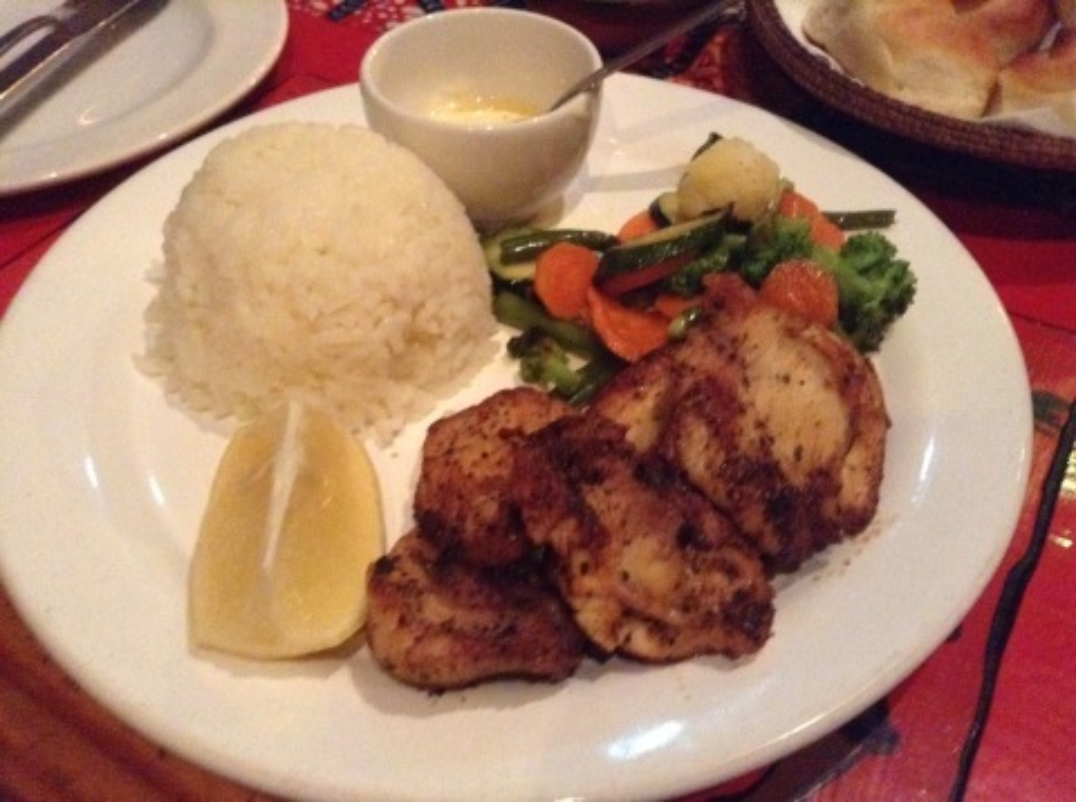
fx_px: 1024
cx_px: 538
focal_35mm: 33
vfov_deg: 42.8
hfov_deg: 55.4
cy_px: 401
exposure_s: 1/15
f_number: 2.4
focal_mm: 3.3
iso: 640
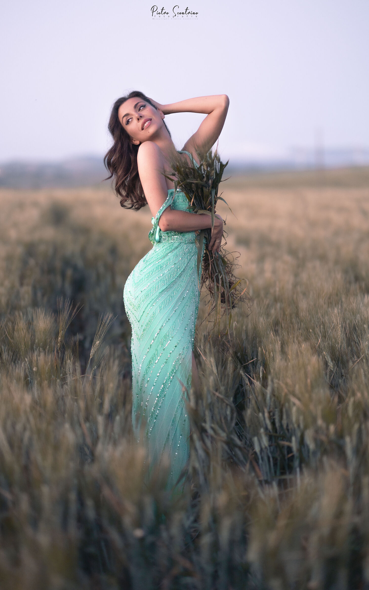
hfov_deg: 15.0
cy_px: 294
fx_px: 1400
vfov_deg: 23.8
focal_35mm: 87
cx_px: 180
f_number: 1.4
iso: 500
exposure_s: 1/200
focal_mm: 85
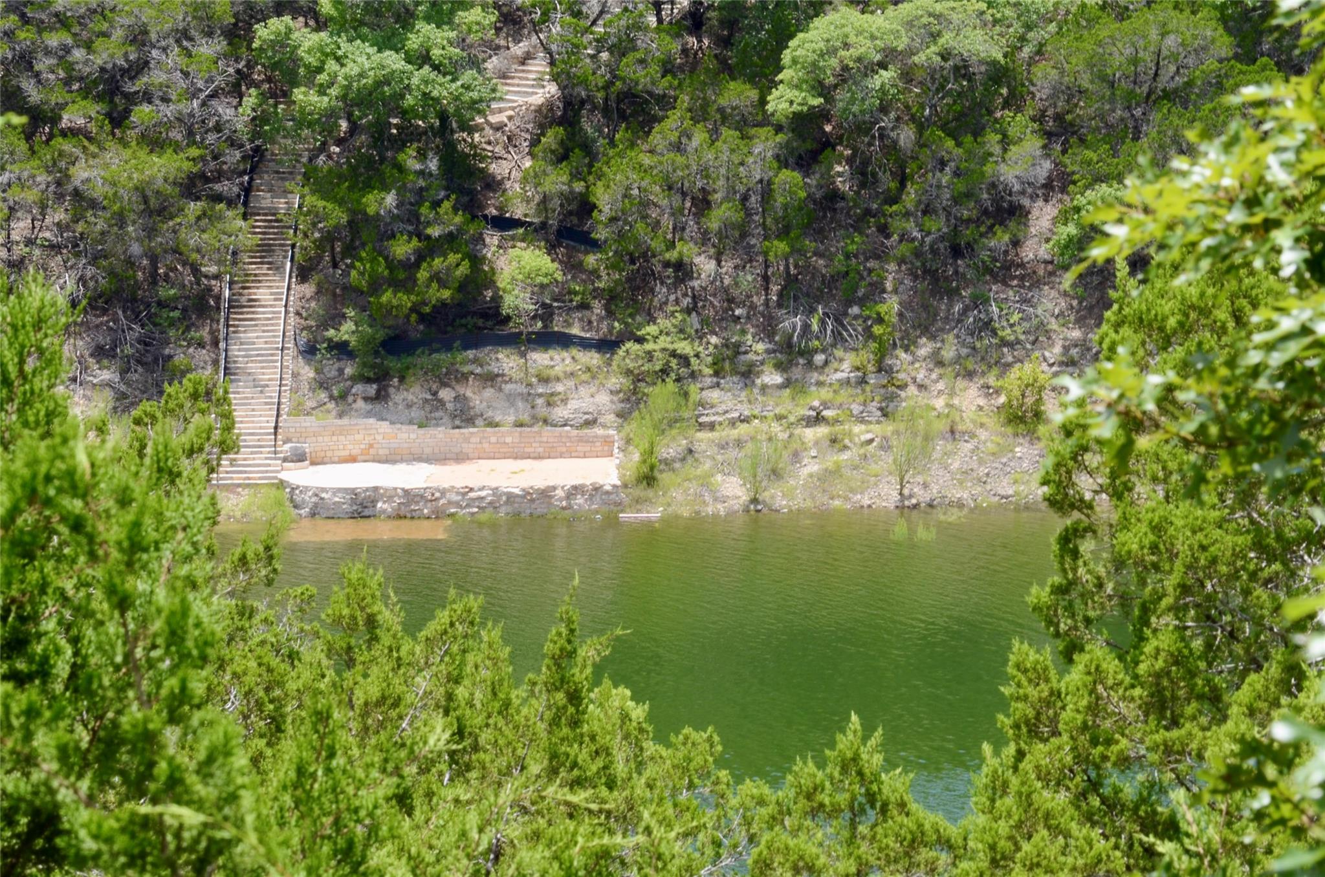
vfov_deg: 7.0
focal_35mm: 195
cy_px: 438
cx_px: 662
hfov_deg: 10.6
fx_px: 7161
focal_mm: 130
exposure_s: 1/30
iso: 200
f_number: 25
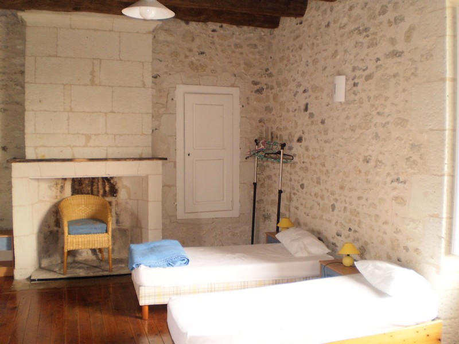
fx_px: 477
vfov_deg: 39.7
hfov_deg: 51.4
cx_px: 230
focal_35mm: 36
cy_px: 172
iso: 160
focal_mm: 6.3
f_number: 3.1
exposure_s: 1/30
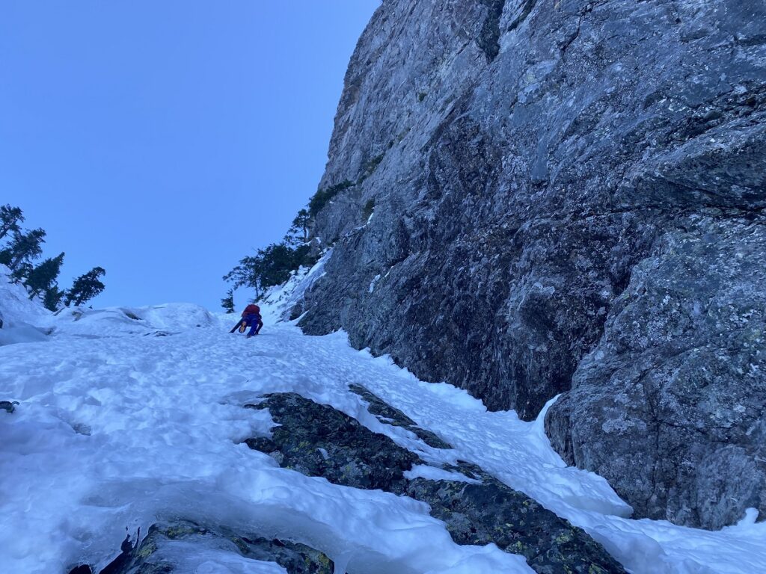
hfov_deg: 67.3
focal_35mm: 26
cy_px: 287
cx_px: 383
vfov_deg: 53.1
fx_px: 575
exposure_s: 1/347
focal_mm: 4.25
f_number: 1.8
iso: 32
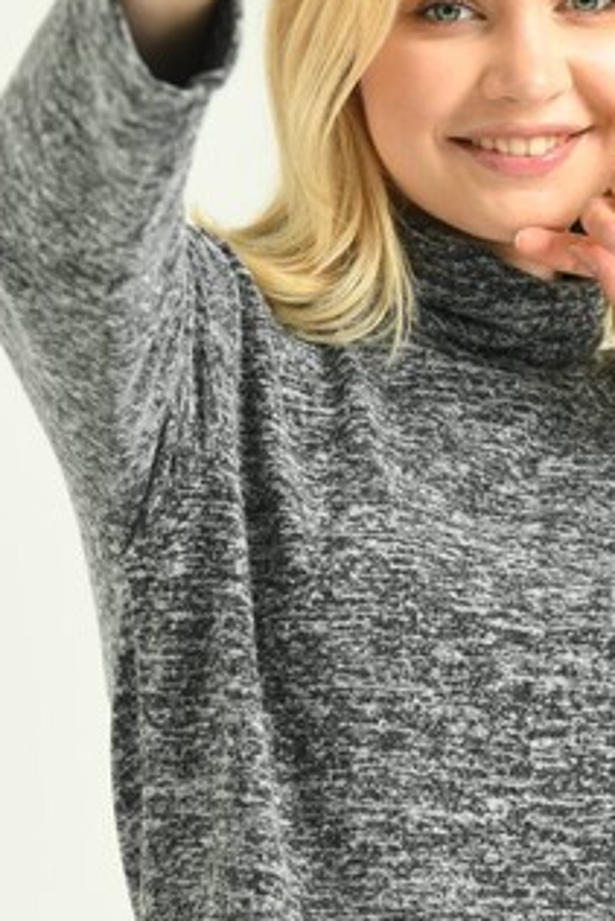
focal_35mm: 403
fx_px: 10315
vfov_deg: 5.1
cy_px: 632
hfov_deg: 3.4
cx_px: 548
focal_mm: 170
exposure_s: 1/160
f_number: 5.6
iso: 125
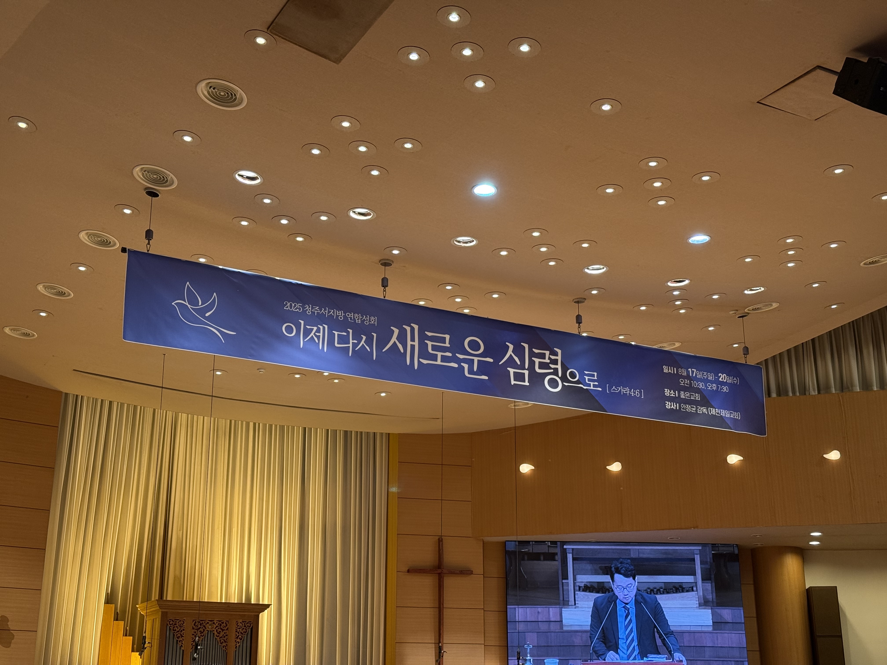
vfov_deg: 30.3
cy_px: 332
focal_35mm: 48
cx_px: 444
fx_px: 1230
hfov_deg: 39.7
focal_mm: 6.76
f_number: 1.78
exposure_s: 1/60
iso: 160
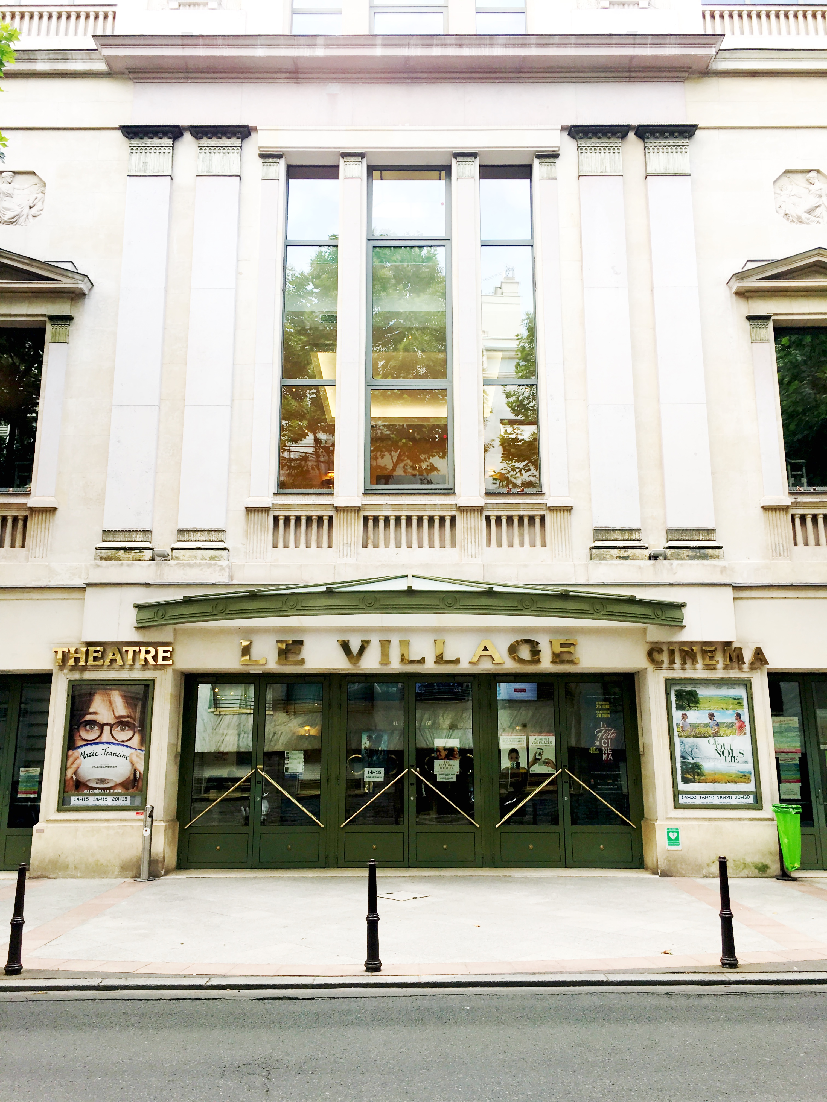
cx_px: 414
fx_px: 924
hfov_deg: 48.2
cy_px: 551
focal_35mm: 29
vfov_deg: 61.7
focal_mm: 4.15
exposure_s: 1/254
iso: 25
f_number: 2.2
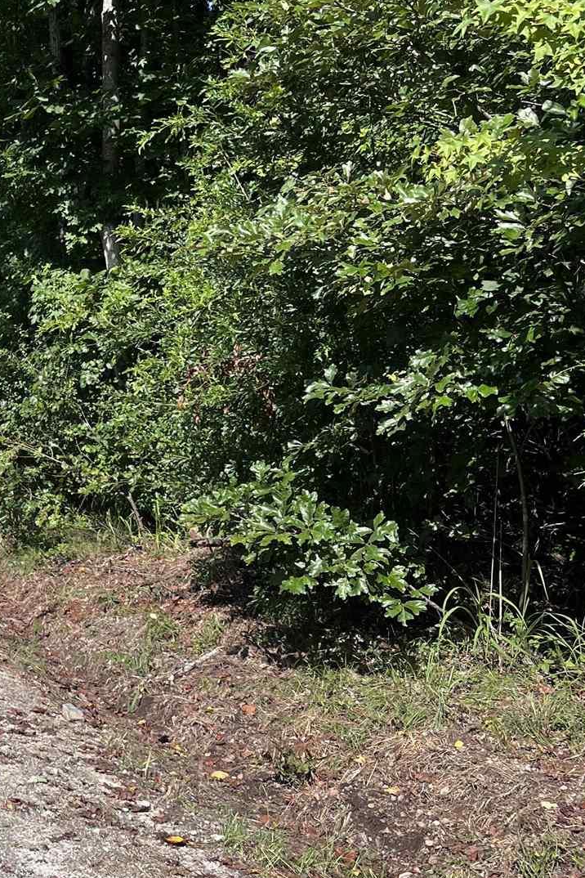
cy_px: 429
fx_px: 1414
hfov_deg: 21.7
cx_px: -110
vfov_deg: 34.5
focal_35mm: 58
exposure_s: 1/2632
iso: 50
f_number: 1.6
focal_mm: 5.1
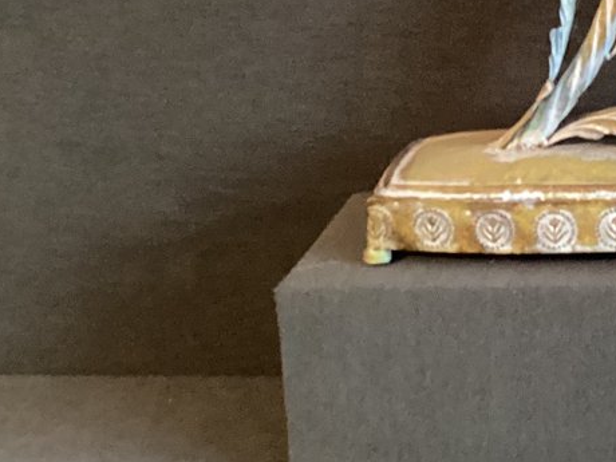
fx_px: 1815
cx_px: 898
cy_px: -127
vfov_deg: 14.0
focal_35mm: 102
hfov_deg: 17.5
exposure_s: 1/25
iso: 500
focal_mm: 3.3
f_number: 2.4
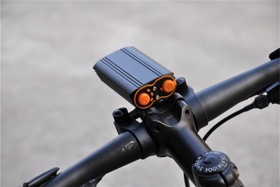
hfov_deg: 14.0
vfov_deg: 9.3
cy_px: 94
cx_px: 140
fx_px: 1143
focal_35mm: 147
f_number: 9
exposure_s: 1/100
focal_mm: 98
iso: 200
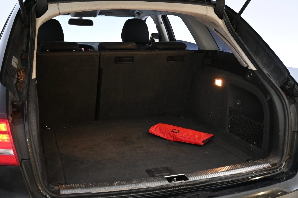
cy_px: 99
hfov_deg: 46.4
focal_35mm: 42
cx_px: 149
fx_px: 348
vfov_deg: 31.9
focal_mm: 28
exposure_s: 1/50
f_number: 4.5
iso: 3600
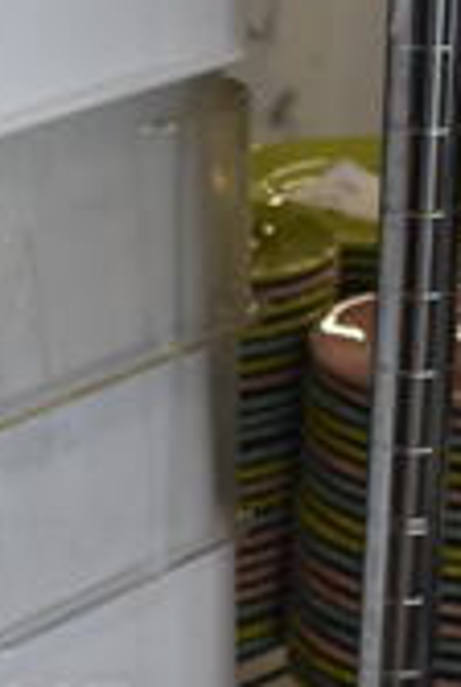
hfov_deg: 8.2
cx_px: -288
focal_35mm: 164
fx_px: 3137
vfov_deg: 12.5
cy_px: 541
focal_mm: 20
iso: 800
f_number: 3.5
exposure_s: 1/125
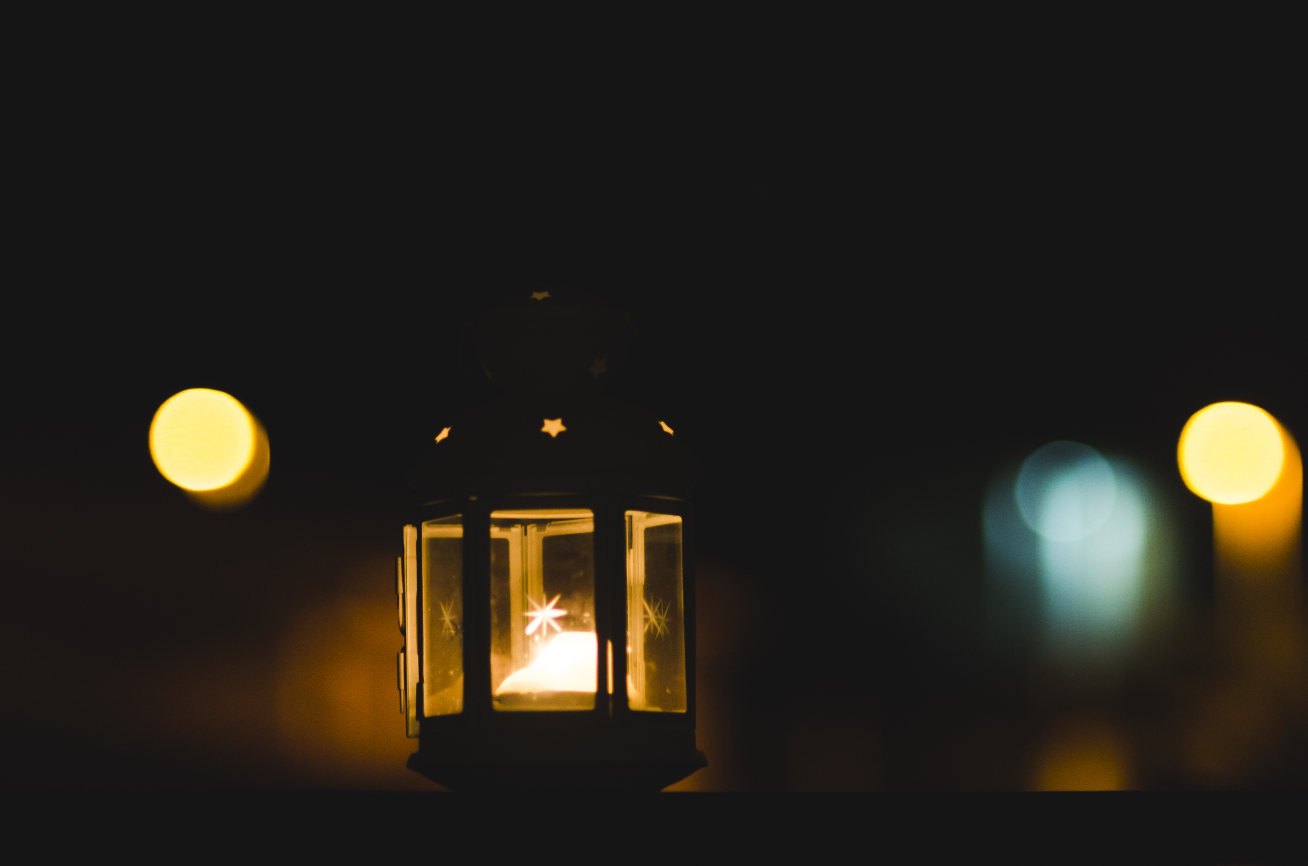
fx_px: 4622
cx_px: 654
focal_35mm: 128
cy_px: 433
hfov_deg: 16.1
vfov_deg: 10.7
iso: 800
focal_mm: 85
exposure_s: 1/50
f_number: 2
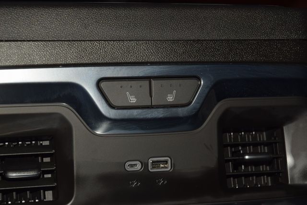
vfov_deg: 13.0
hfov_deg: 19.5
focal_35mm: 105
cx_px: 154
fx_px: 896
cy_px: 102
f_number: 8
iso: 100
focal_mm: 70
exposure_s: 1/125
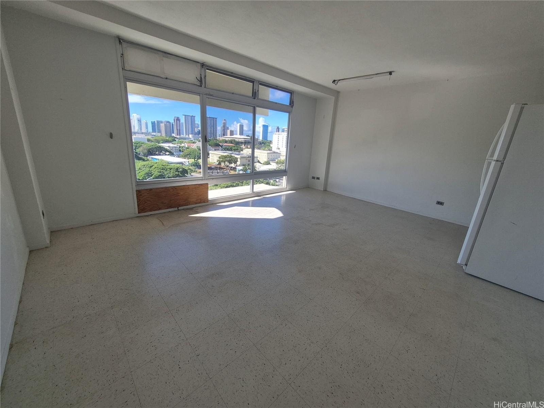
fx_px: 204
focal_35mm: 13
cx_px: 272
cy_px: 204
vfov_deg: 89.9
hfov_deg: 106.2
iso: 50
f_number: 2.2
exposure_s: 1/564
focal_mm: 1.74
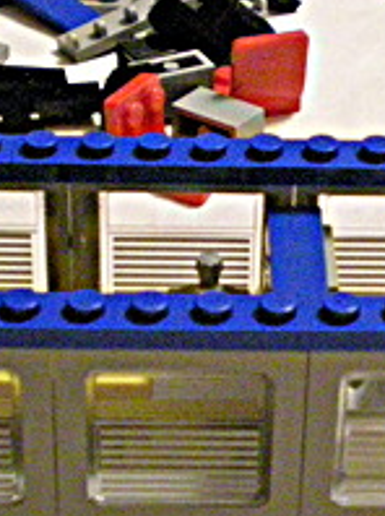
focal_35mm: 123
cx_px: 294
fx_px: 1828
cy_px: 300
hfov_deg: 12.0
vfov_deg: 16.0
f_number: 3.1
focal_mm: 6.3
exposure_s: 1/36
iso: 800
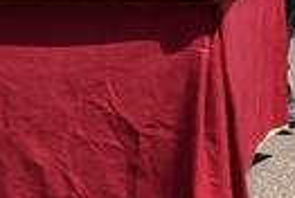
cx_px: -160
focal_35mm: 576
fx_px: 4731
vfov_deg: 2.4
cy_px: -306
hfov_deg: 3.6
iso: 200
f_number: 7.1
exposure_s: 1/800
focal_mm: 56
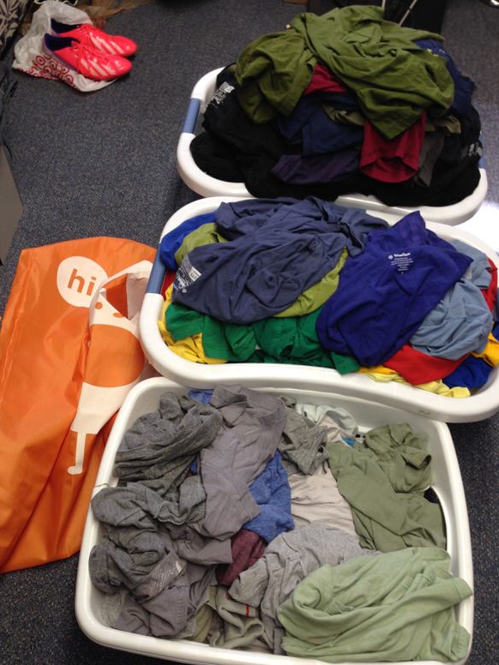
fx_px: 653
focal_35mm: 34
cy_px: 336
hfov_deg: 41.8
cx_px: 256
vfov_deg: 54.0
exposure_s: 1/20
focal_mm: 4.12
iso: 50
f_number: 2.4
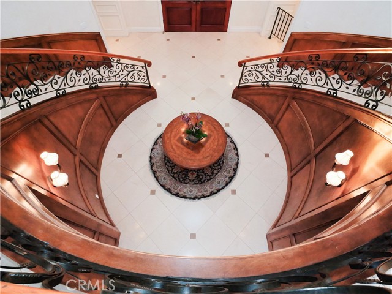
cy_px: 147
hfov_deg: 87.8
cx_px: 196
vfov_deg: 71.6
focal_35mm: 18
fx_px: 204
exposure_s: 1/125
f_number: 8
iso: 2500
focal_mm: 9
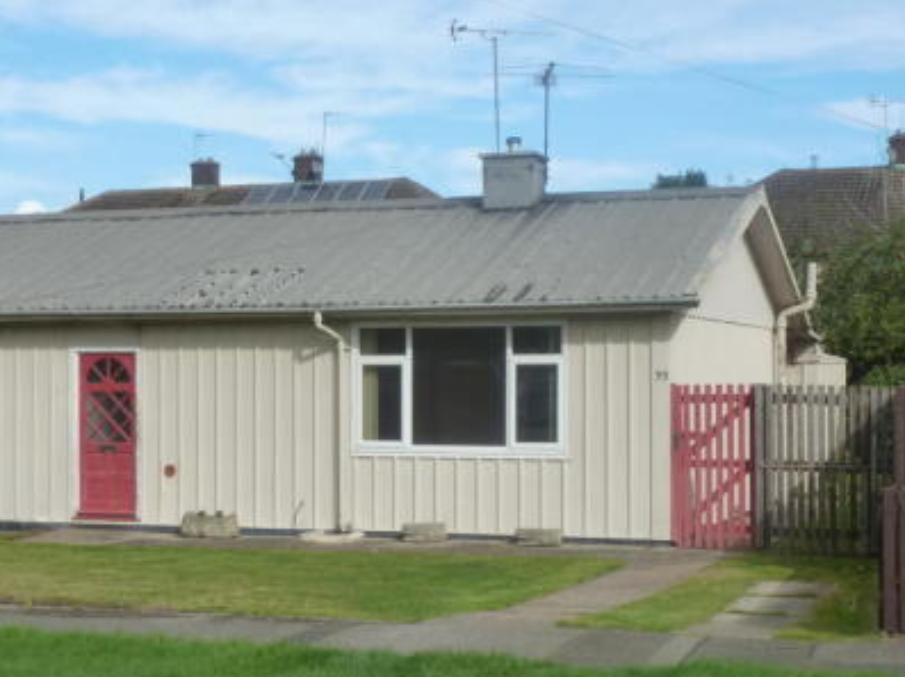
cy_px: 370
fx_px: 1881
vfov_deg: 20.4
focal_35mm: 72
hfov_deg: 27.0
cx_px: 368
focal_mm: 8.7
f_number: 4.1
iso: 160
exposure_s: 1/640
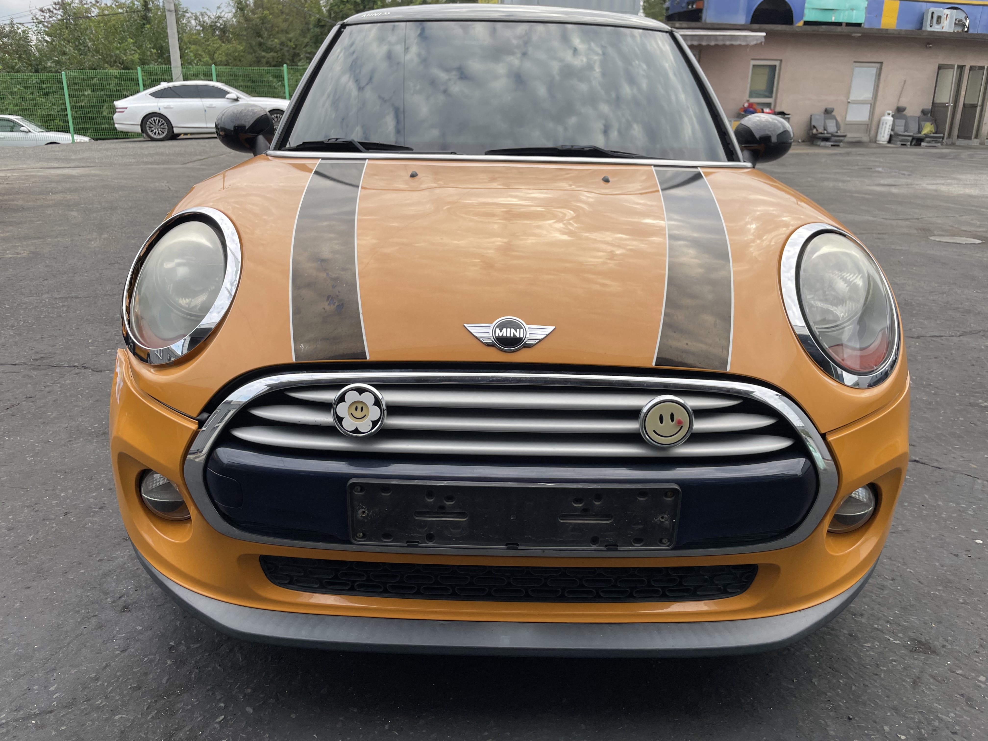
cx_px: 494
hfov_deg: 67.3
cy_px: 370
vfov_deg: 53.1
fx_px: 742
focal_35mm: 26
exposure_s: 1/326
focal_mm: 4.2
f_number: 1.6
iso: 32
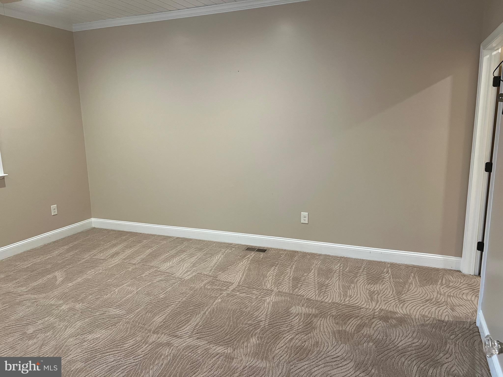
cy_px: 188
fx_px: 378
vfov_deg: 53.1
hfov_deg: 67.3
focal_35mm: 26
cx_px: 252
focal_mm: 5.7
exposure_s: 1/60
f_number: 1.5
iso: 125
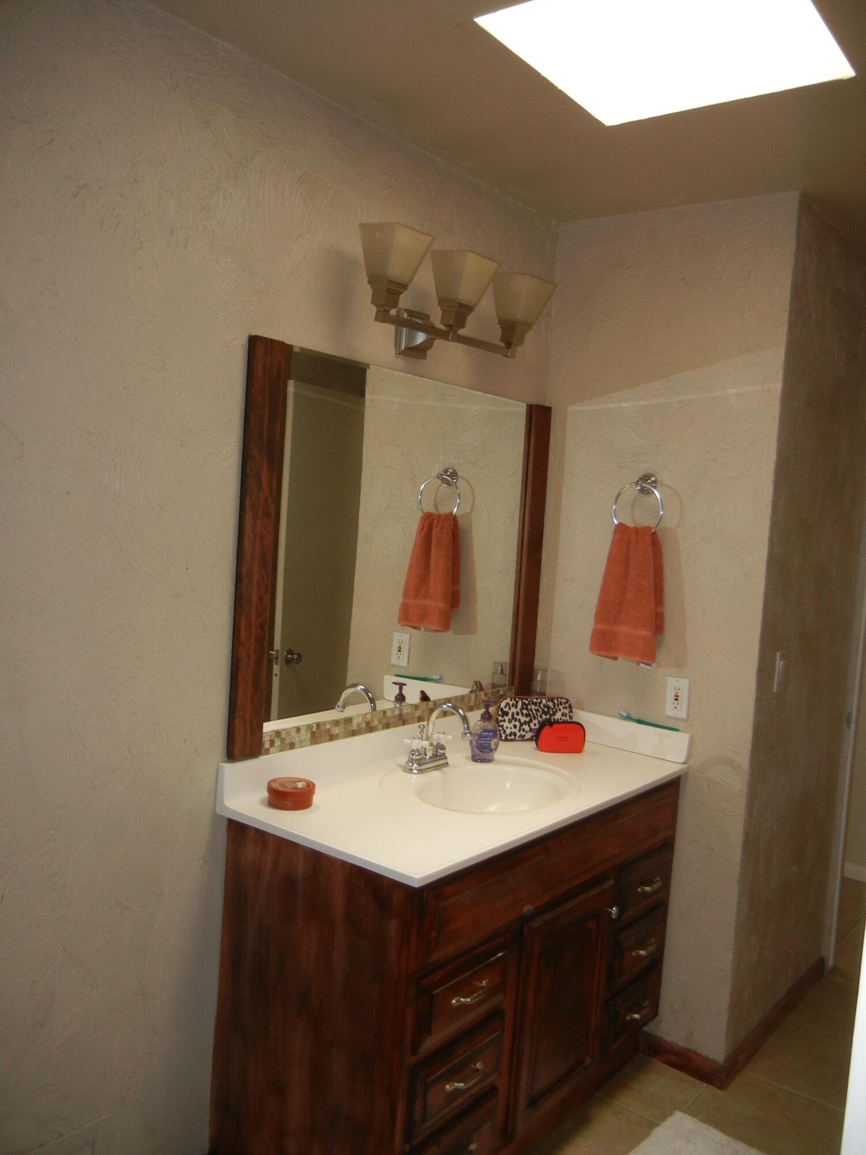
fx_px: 1001
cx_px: 433
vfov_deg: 60.0
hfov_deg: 46.8
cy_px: 578
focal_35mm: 30
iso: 200
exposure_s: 1/30
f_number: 3.5
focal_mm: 5.4
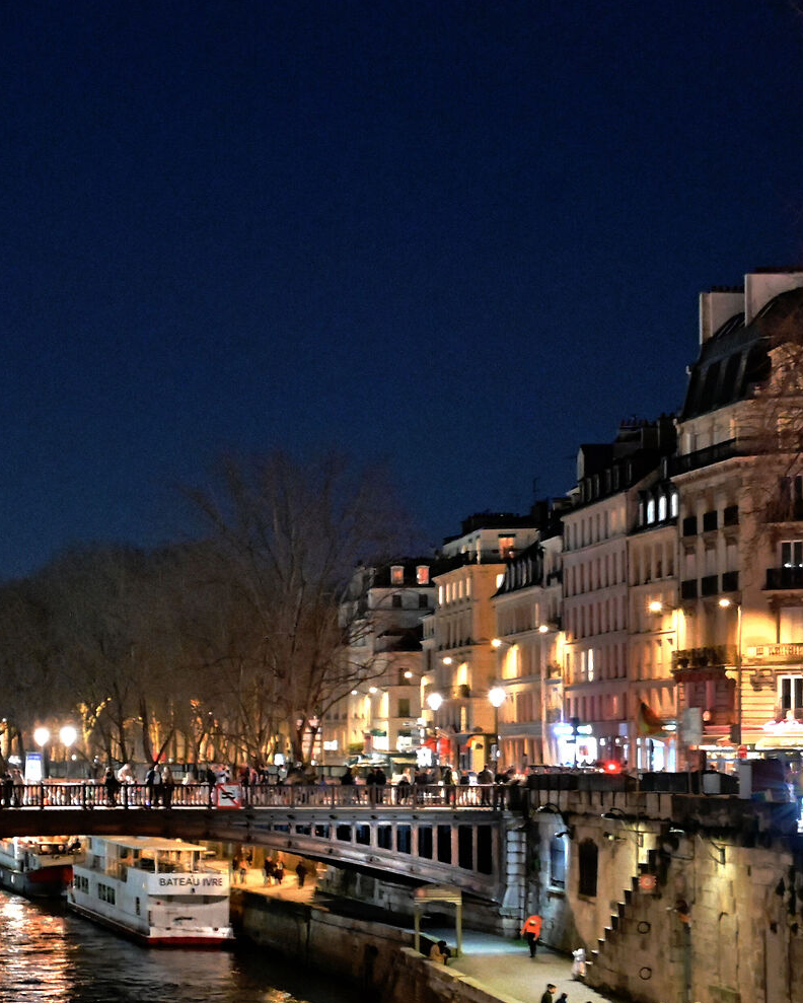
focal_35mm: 91
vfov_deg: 20.9
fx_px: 2702
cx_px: -119
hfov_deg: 16.3
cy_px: 682
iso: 25600
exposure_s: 1/15
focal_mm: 40
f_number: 7.1
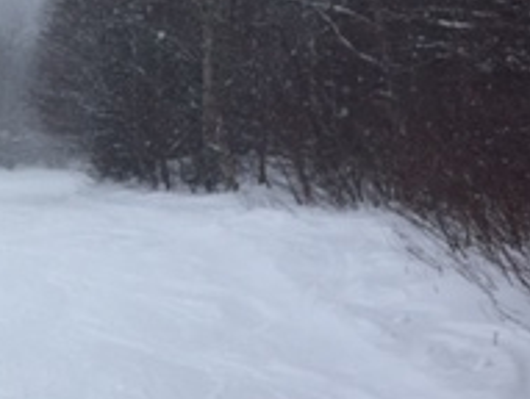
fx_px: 1488
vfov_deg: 15.3
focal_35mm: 97
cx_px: -286
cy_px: 186
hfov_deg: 17.9
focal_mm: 4.15
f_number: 2.2
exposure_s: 1/1276
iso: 32
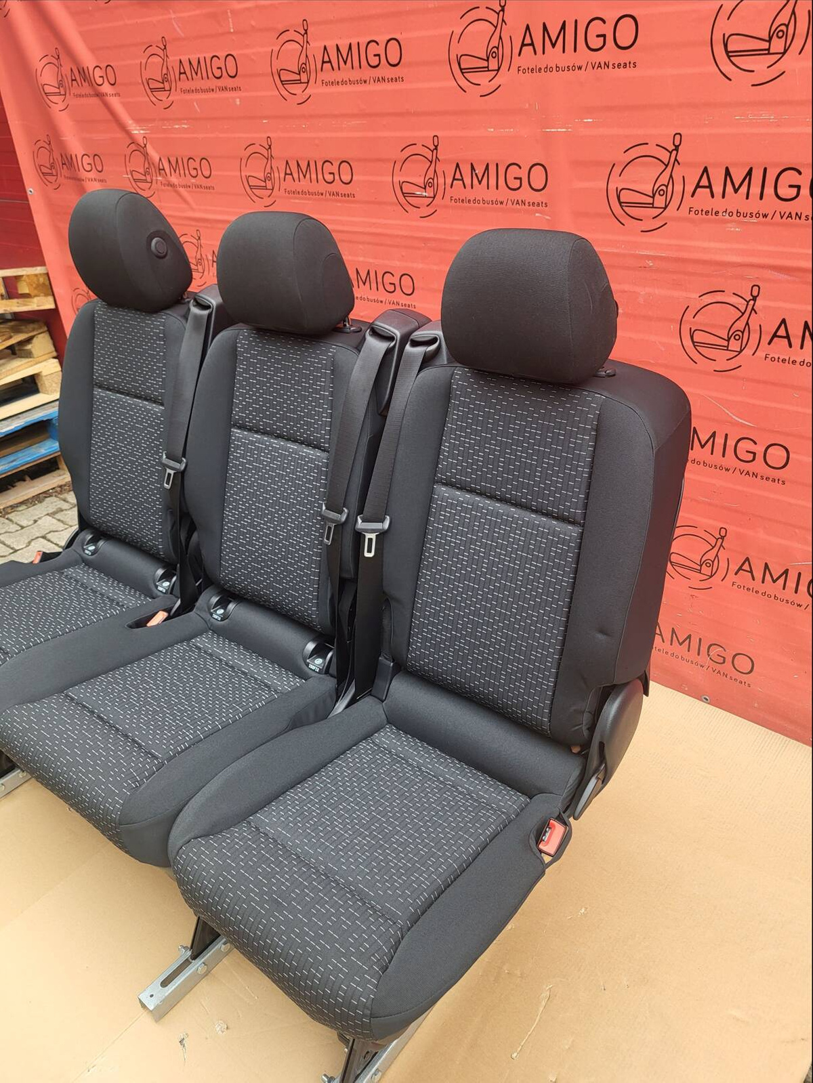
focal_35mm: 26
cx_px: 406
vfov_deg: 67.3
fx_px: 814
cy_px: 542
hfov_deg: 53.1
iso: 64
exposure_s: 1/100
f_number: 1.8
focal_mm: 5.4
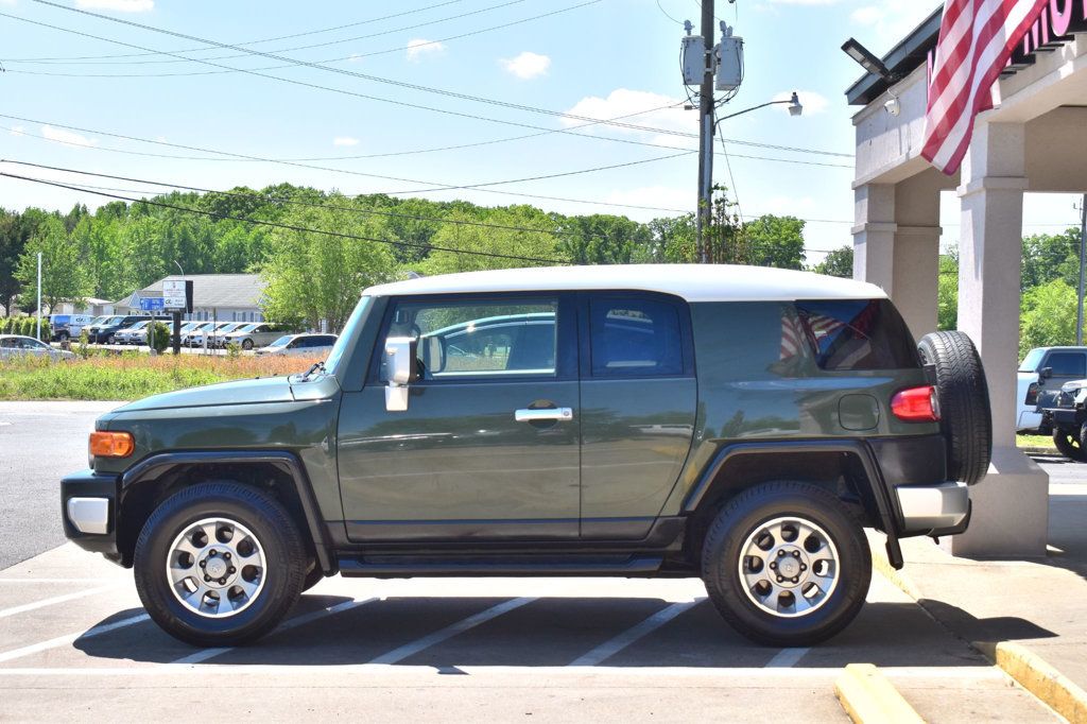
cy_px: 362
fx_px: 1811
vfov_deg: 22.6
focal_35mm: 60
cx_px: 544
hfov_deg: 33.4
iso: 400
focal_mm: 40
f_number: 11
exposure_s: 1/400
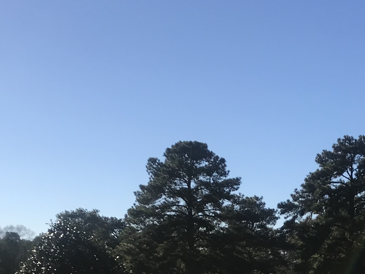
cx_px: 254
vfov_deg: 18.2
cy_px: 343
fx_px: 801
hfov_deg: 25.5
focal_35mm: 76
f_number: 1.8
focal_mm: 3.99
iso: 20
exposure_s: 1/2817
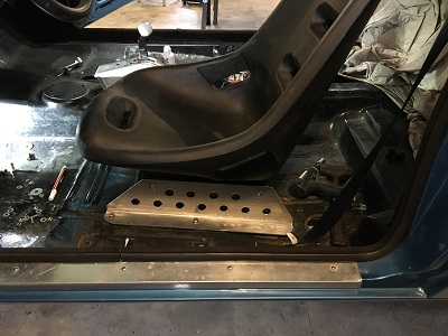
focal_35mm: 29
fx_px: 375
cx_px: 224
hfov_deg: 61.7
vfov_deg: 48.2
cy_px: 168
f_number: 2.2
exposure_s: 1/15
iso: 250
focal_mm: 4.15
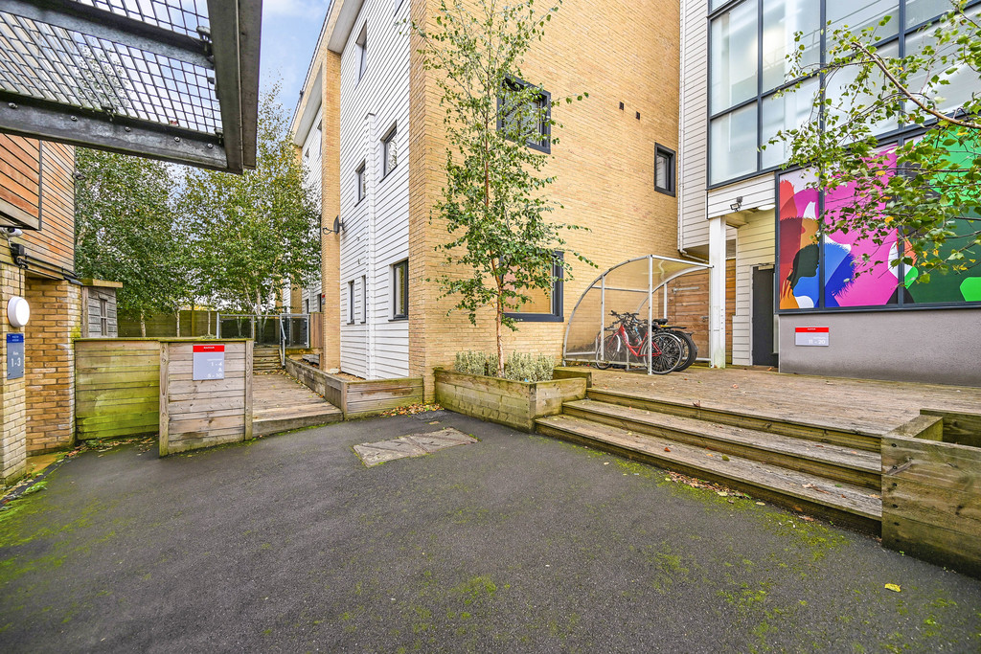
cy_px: 327
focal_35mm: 14
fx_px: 382
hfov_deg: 104.2
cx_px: 490
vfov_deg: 81.2
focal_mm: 14
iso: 250
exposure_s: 1/60
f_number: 4
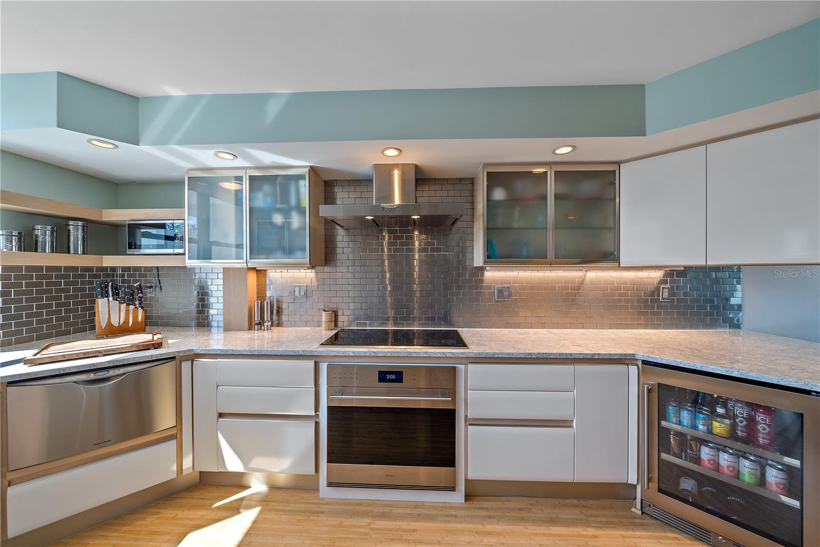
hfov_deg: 112.6
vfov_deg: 90.0
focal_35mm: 12
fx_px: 273
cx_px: 410
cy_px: 274
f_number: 8
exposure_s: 1/15
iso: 200
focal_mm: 12
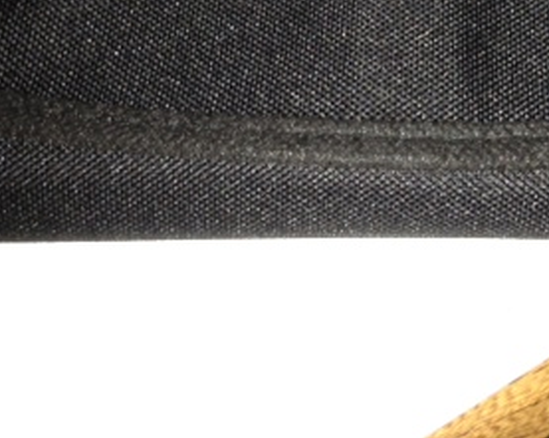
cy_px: -36
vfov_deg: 18.7
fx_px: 1282
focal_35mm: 79
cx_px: 412
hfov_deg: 23.9
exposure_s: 1/17
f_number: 2.4
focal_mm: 4.28
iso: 64
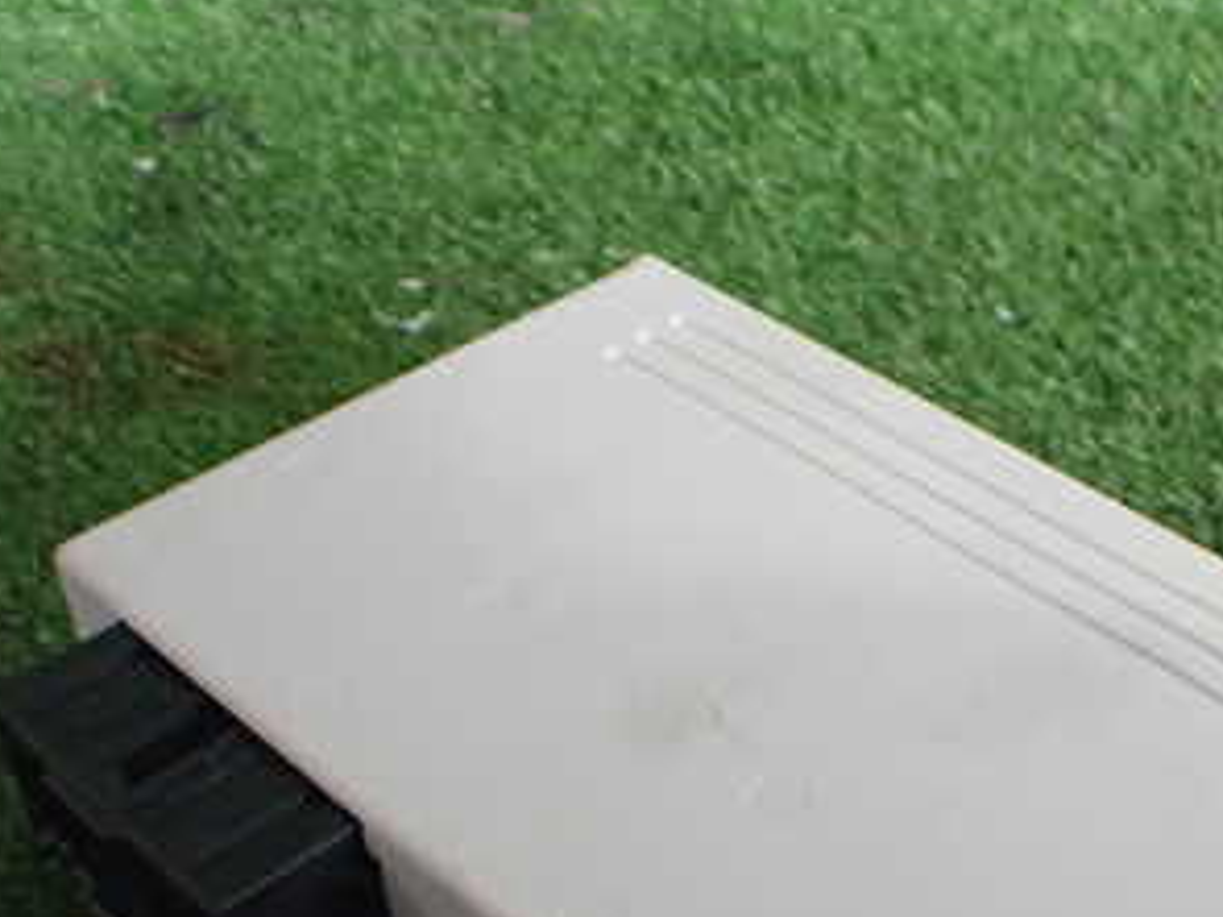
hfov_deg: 31.5
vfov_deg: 23.4
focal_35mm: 61
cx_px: 779
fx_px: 2154
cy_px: 813
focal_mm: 5.4
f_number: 2.3
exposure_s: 1/125
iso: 500
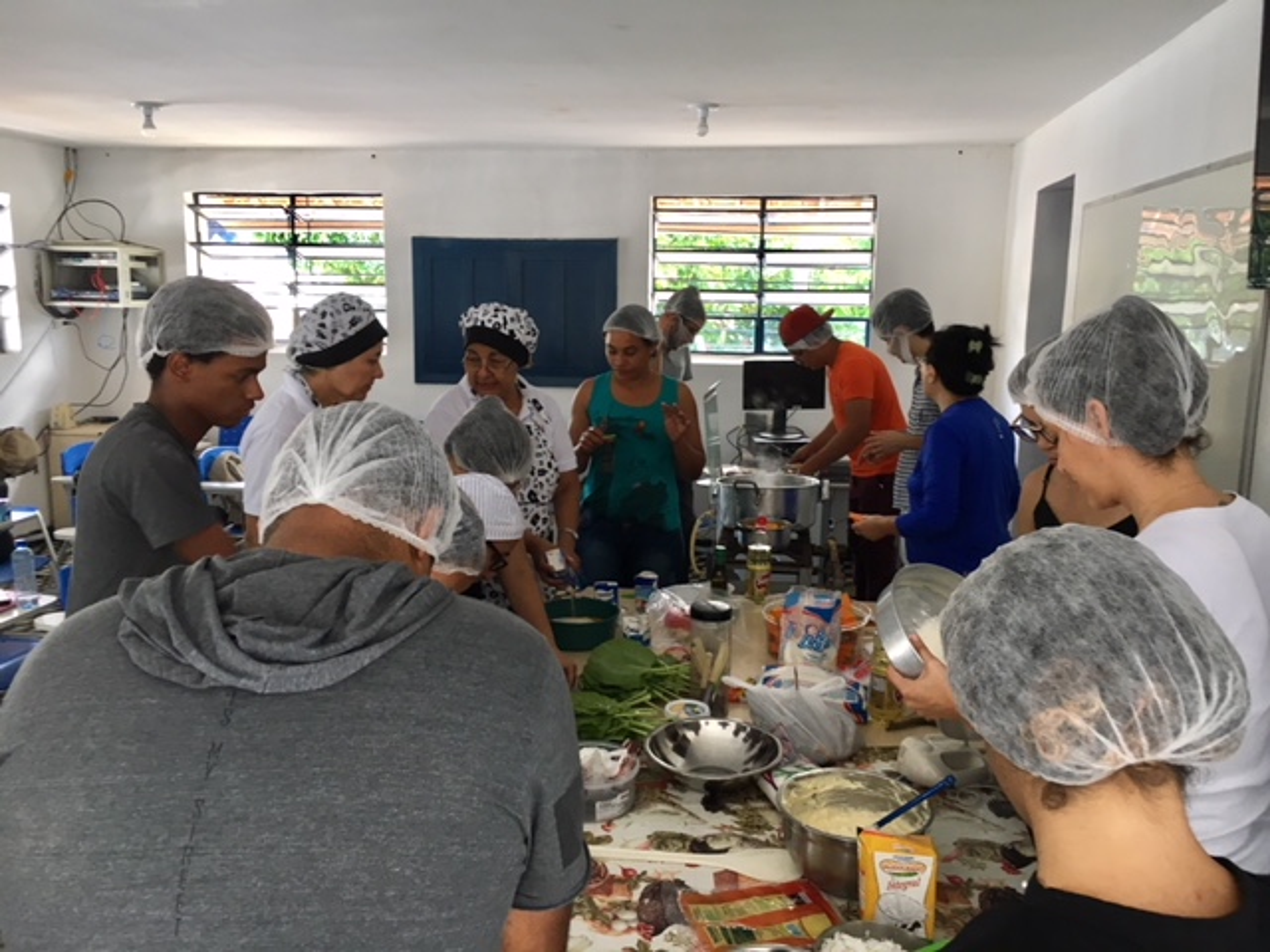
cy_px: 476
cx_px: 635
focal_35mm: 29
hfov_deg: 61.7
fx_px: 1064
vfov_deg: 48.2
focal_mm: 4.15
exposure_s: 1/30
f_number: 2.2
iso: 64
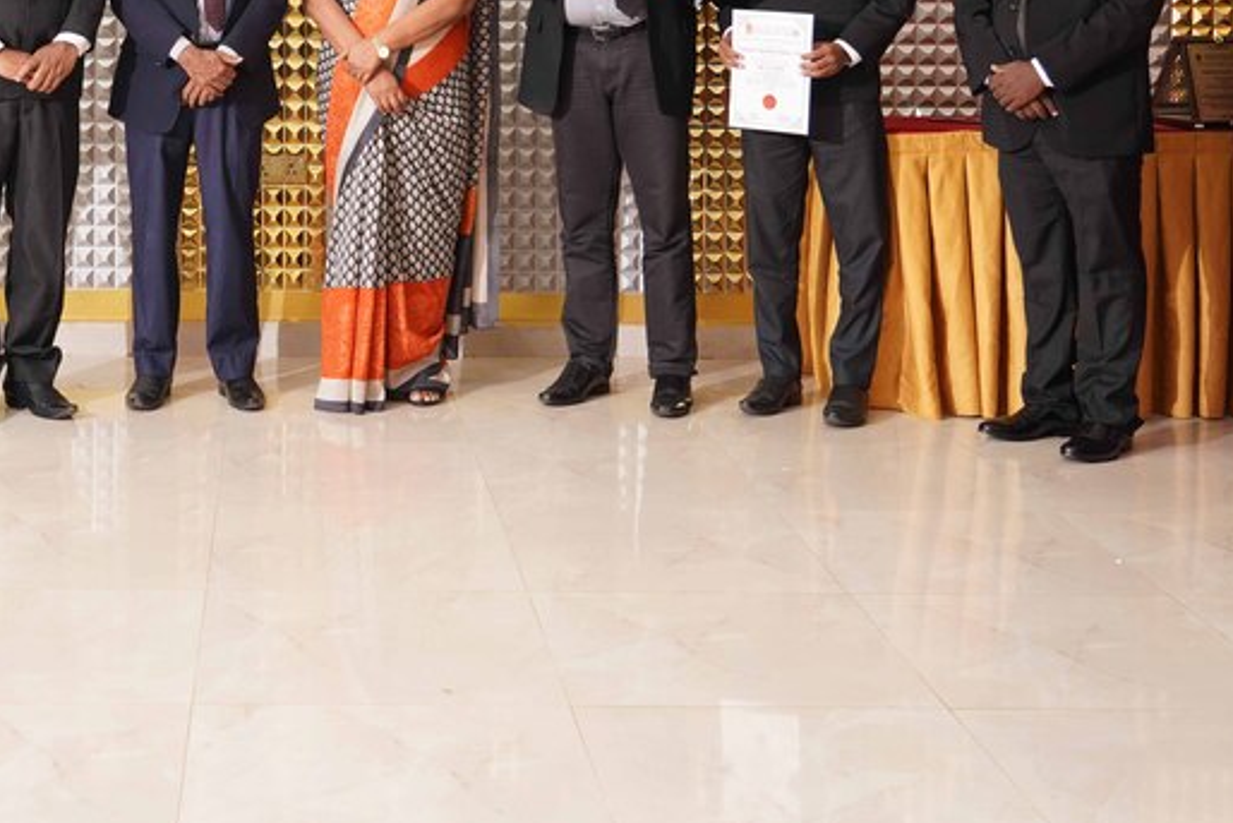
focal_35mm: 60
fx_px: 2055
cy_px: 42
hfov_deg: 32.7
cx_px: 305
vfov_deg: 22.0
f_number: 4
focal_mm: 31
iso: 800
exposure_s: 1/250
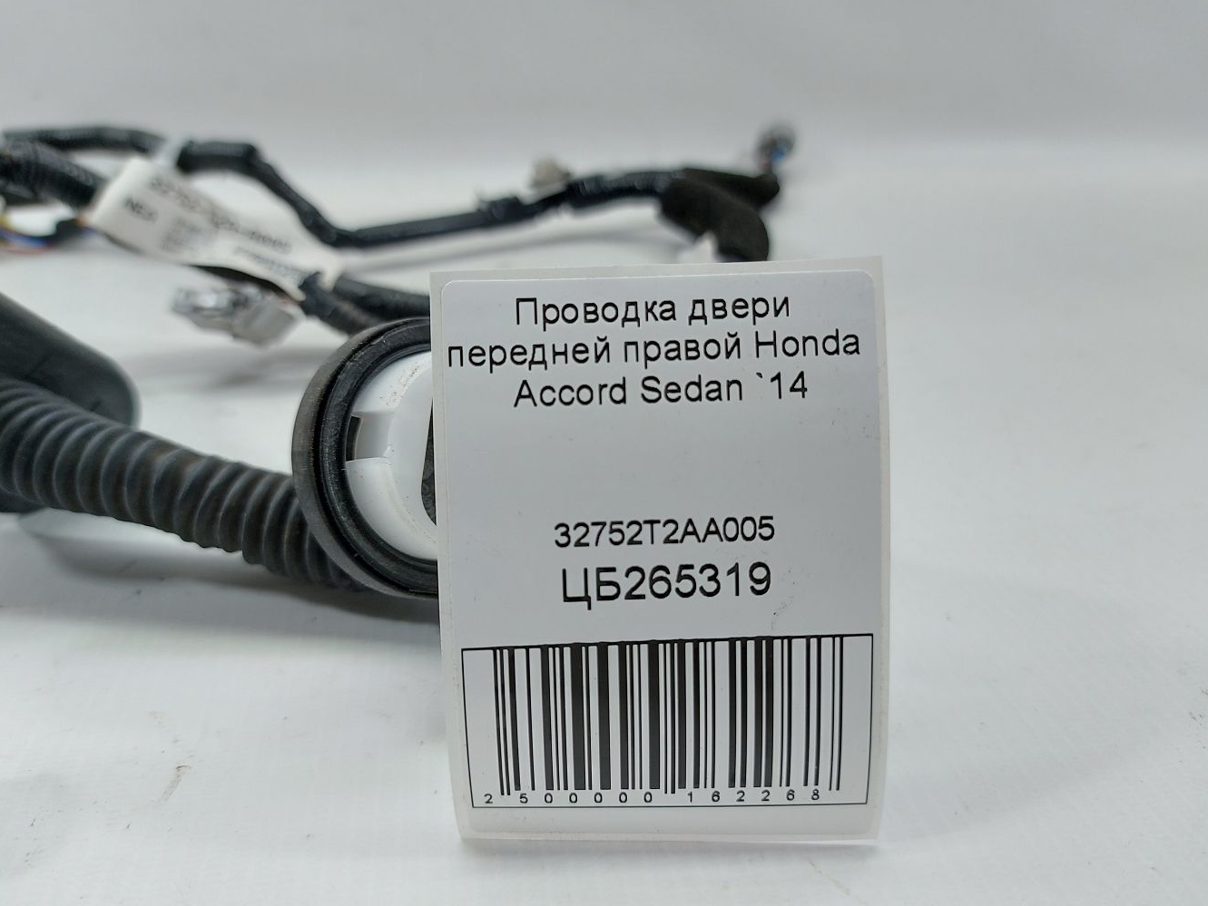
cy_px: 463
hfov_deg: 69.4
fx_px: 873
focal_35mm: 25
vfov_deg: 54.9
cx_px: 595
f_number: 1.8
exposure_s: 1/50
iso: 64
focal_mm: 5.23
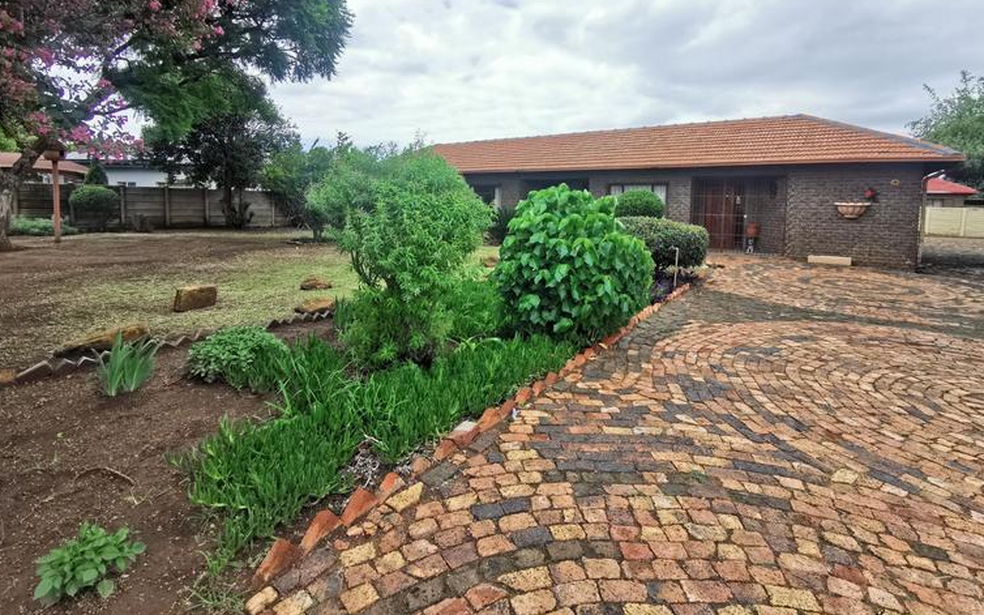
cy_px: 238
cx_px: 504
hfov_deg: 91.1
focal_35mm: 18
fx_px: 483
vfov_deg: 64.2
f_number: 2.2
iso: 50
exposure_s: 1/343
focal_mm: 2.35
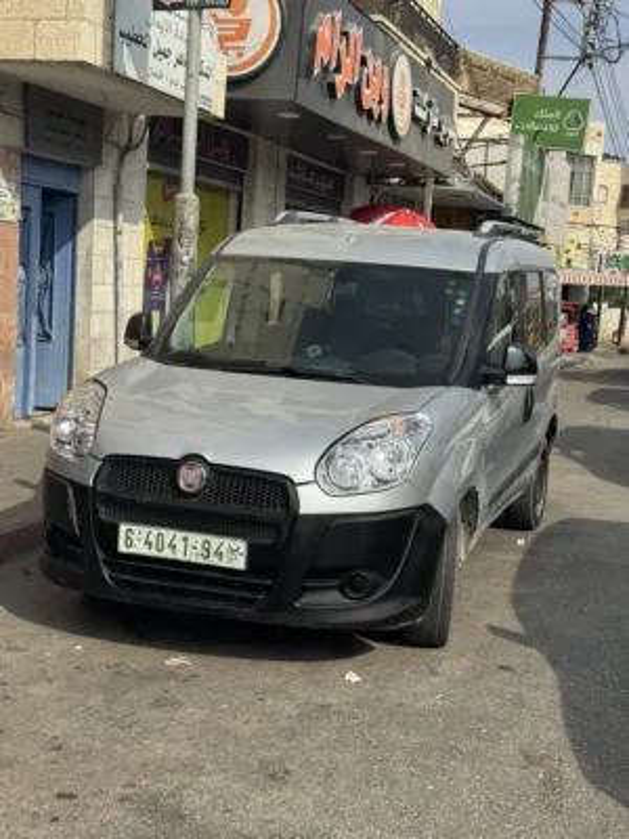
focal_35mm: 48
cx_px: 314
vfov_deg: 39.7
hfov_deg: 30.3
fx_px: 1163
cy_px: 420
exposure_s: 1/4049
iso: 64
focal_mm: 6.76
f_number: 1.78
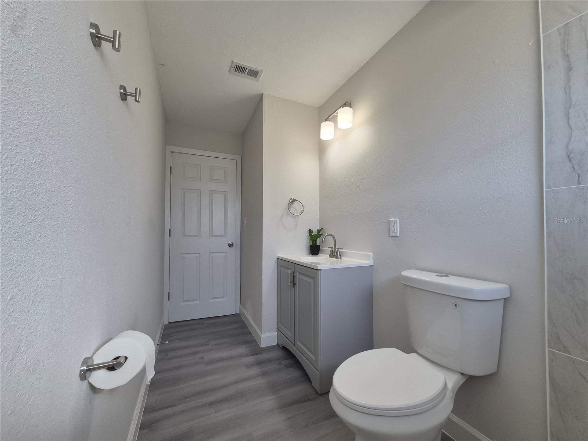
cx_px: 294
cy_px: 220
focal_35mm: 13
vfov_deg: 89.9
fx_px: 221
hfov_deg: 106.2
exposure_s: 1/60
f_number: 2.2
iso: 100
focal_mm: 1.74
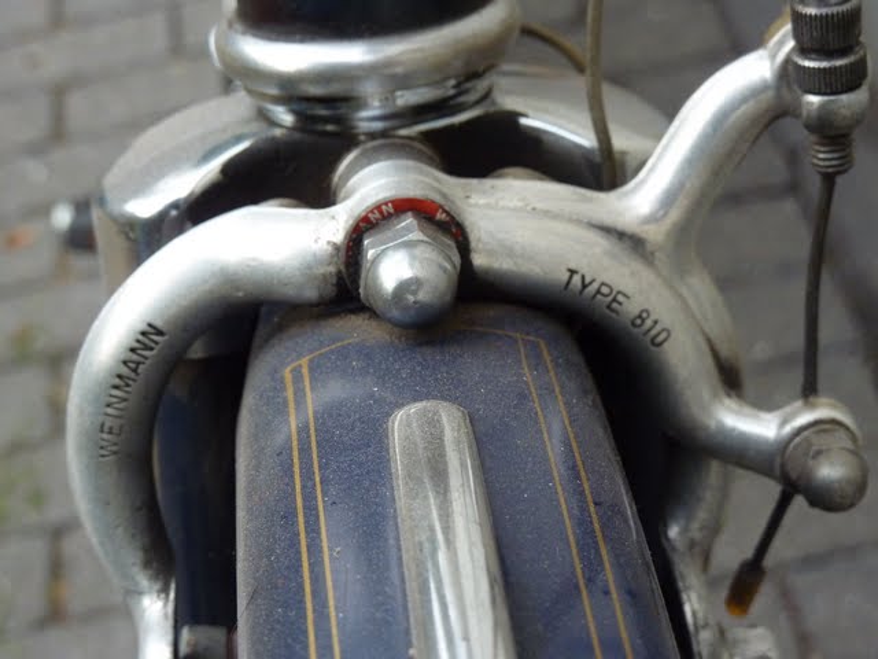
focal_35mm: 59
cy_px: 330
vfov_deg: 24.8
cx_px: 439
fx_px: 1496
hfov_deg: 32.7
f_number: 3.9
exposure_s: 1/80
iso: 250
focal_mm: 9.7
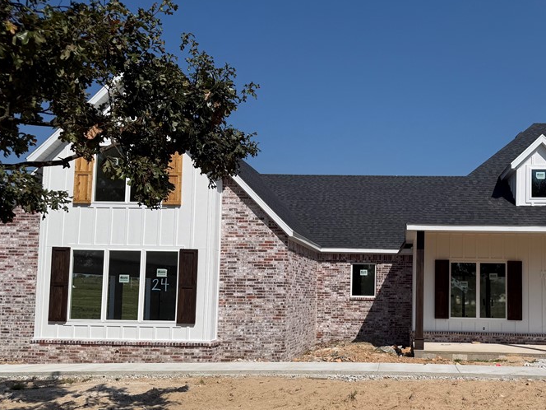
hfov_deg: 48.9
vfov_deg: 38.5
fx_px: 584
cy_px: 253
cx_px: 383
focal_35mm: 37
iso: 80
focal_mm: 6.76
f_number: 1.78
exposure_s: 1/9091
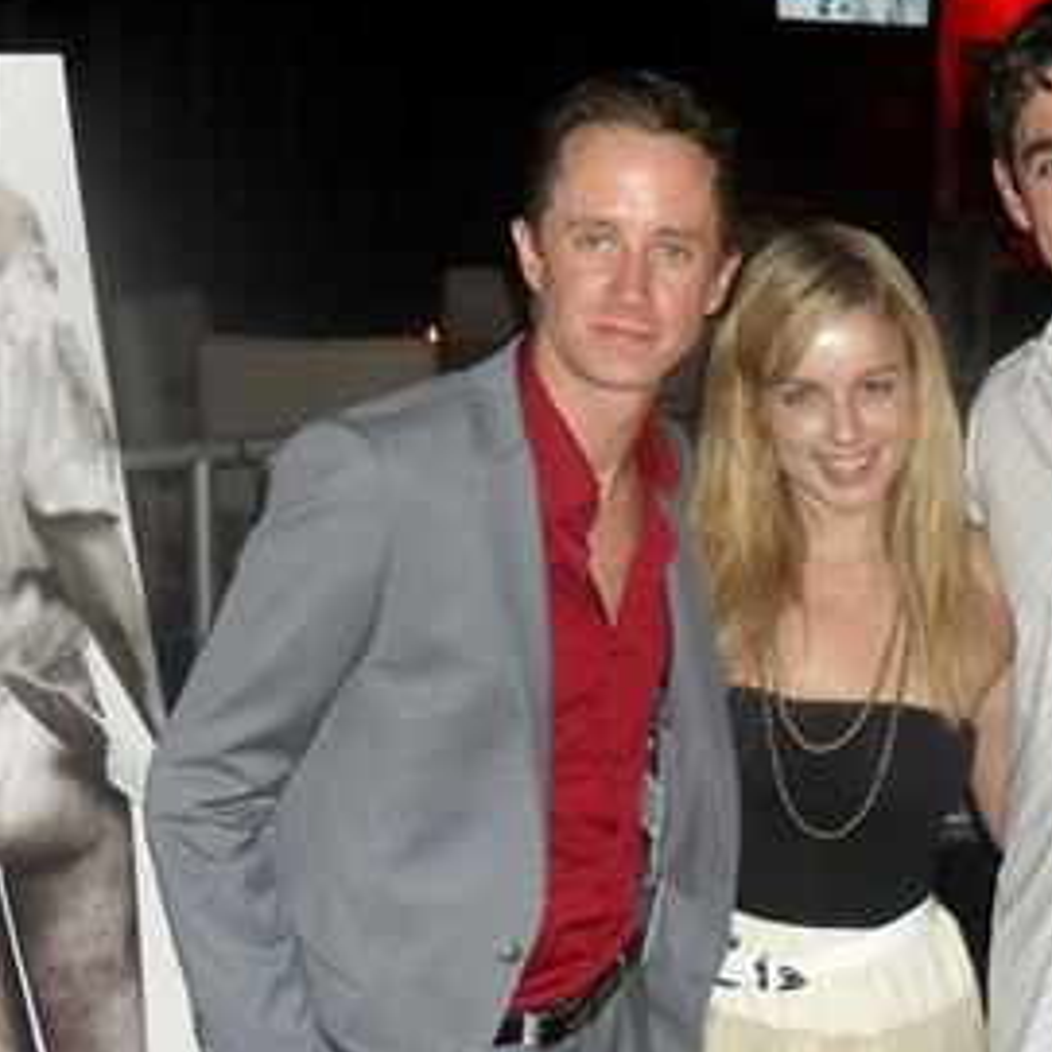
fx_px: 1960
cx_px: 532
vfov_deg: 30.0
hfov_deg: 30.0
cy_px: 483
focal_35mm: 57
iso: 200
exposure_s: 1/45
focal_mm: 6.3
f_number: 3.2
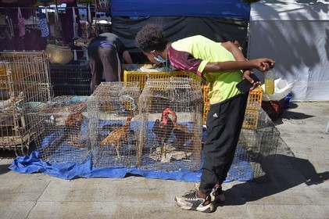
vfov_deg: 37.8
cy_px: 110
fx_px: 320
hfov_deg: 54.5
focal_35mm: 35
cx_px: 164
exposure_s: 1/320
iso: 200
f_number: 11
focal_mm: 35
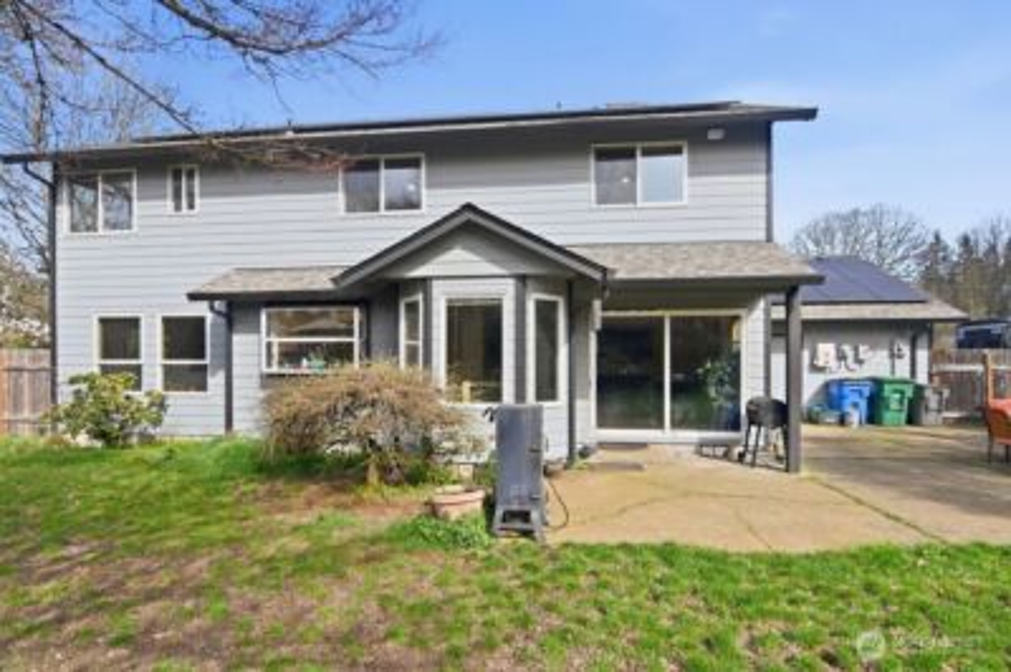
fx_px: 449
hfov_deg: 96.8
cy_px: 336
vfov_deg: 73.6
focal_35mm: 16
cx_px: 506
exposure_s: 1/125
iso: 320
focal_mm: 11
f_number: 10
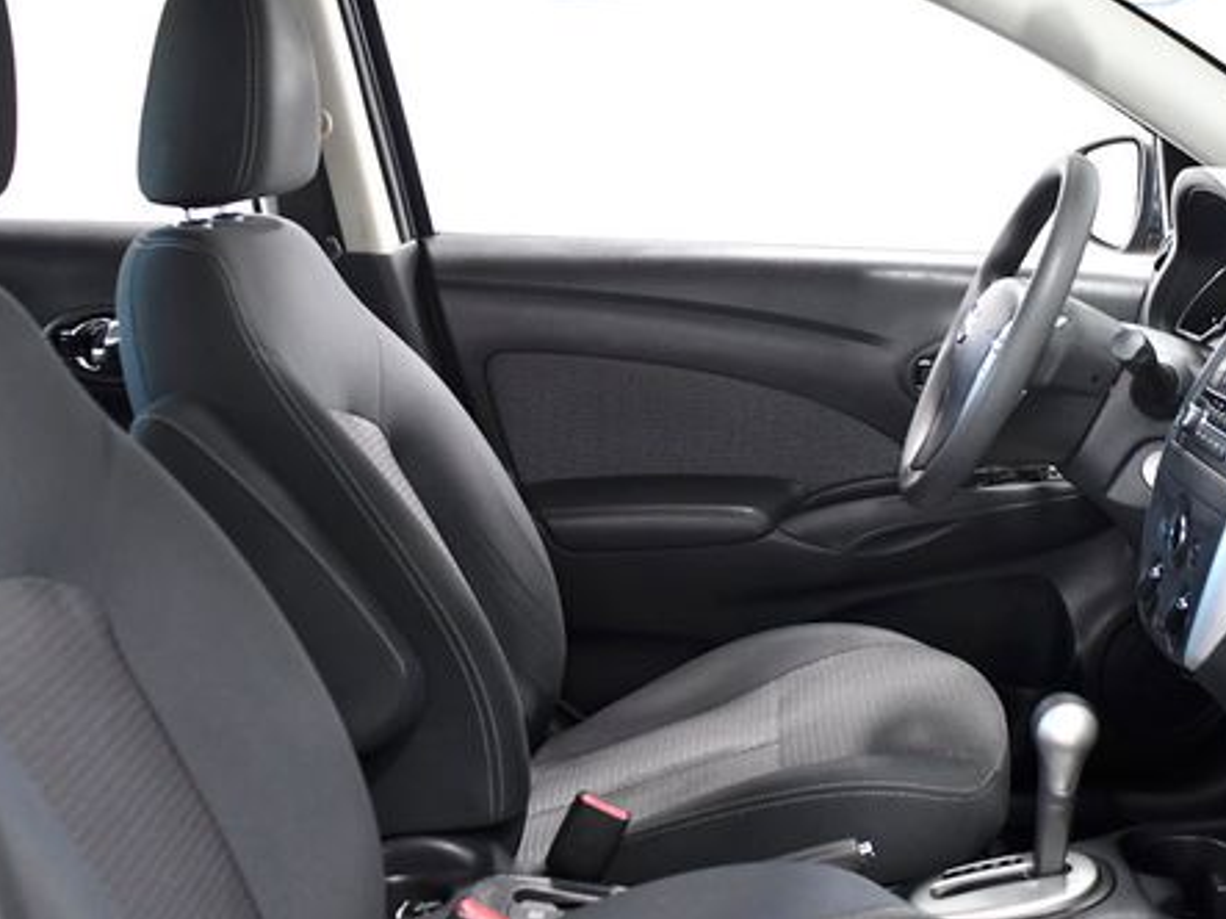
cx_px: 863
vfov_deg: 29.0
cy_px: 361
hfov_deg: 37.6
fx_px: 1770
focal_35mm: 50
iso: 1600
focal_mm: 24
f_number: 3.5
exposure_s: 1/125
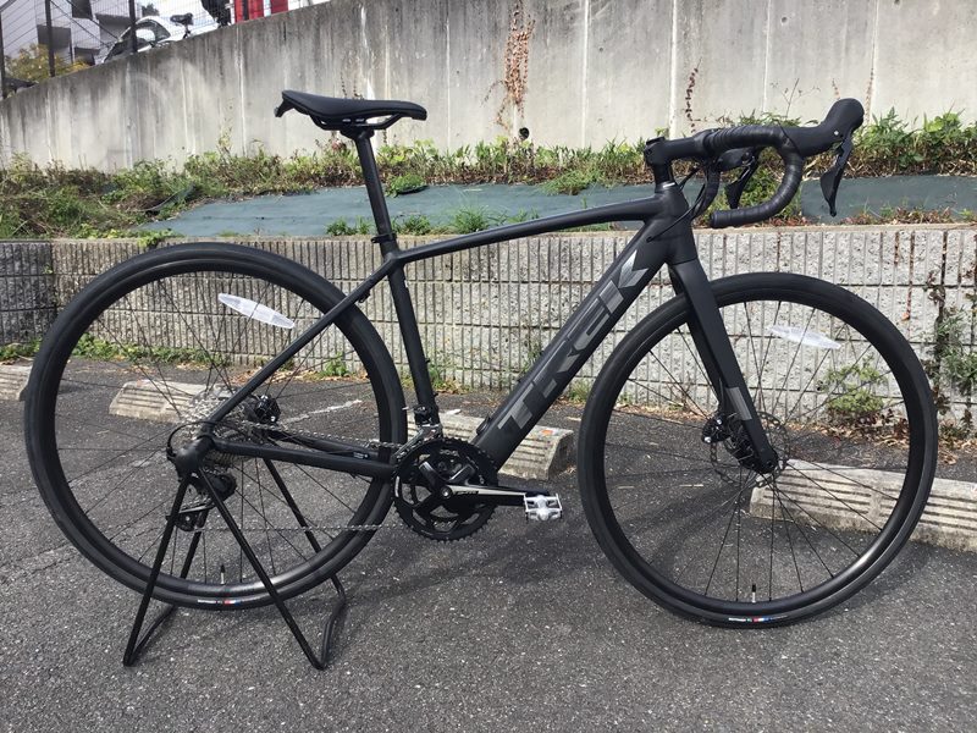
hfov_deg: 58.4
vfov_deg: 45.4
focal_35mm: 31
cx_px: 488
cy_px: 366
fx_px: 875
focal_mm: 3.3
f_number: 2.4
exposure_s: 1/416
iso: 25
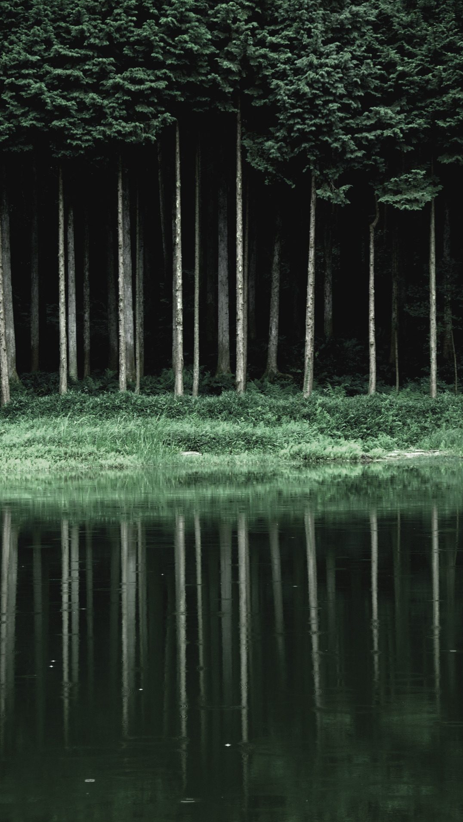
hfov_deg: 7.3
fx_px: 3611
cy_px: 412
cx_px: 233
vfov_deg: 13.0
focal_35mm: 166
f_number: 8
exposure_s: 1/60
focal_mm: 105
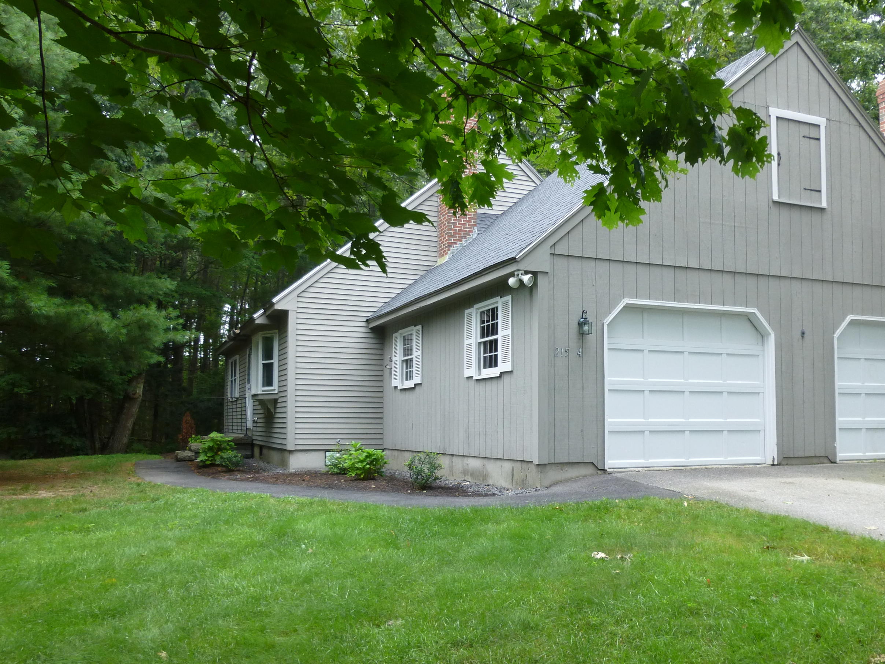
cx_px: 491
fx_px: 793
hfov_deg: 58.2
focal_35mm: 31
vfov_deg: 45.2
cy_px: 394
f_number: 3.1
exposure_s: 1/60
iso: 125
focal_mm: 4.5
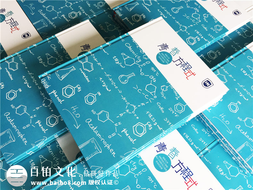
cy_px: 95
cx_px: 126
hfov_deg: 61.7
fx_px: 212
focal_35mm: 29
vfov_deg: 48.2
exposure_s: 1/50
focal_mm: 4.15
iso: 32
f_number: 2.2
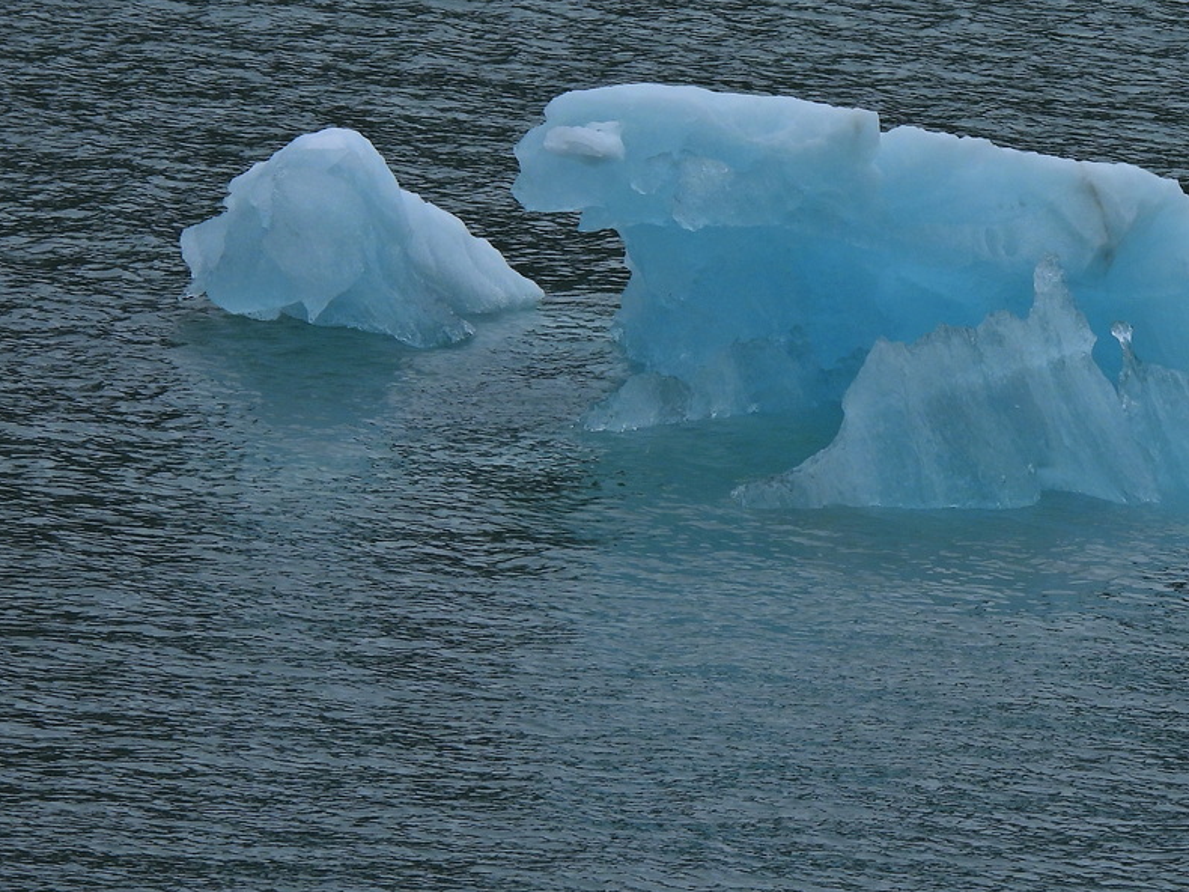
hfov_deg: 2.2
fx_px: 30614
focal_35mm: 891
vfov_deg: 1.7
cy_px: 260
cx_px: 900
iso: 100
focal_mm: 98.1
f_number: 5
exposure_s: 1/800
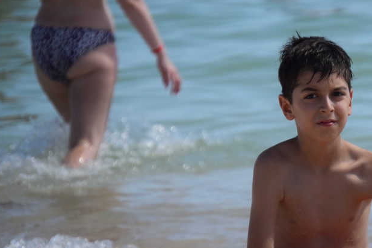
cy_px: 106
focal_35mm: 497
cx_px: 300
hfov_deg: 4.1
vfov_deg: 2.8
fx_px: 5135
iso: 400
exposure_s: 1/1000
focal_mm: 200
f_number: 5.6
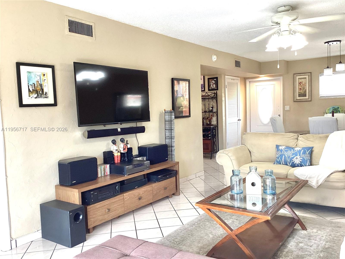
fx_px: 309
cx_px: 172
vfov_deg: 45.4
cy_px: 130
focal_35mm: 31
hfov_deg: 58.4
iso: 100
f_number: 2.4
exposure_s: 1/50
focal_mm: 3.3
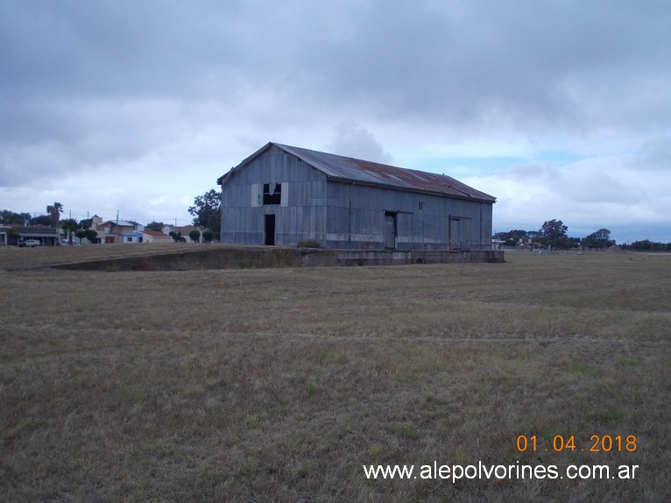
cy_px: 252
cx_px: 336
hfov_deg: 49.0
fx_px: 736
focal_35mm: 38
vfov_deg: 37.7
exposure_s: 1/320
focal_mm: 5.3
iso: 80
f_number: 6.2
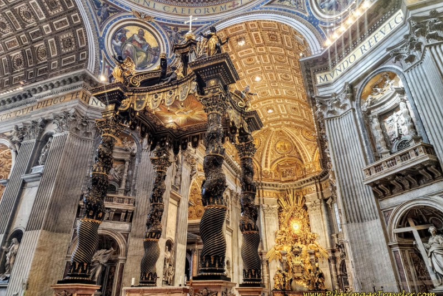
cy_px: 140
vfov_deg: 53.1
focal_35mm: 24
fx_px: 295
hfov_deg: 73.7
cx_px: 222
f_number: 1.8
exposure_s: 1/120
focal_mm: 6.4
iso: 640
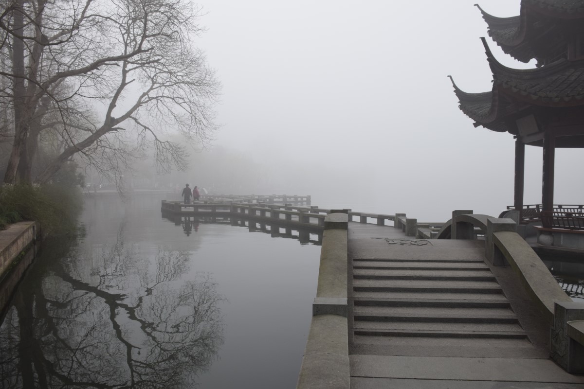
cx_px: 292
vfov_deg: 47.9
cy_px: 194
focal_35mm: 27
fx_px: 438
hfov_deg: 67.4
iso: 320
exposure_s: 1/250
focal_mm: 18
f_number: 8
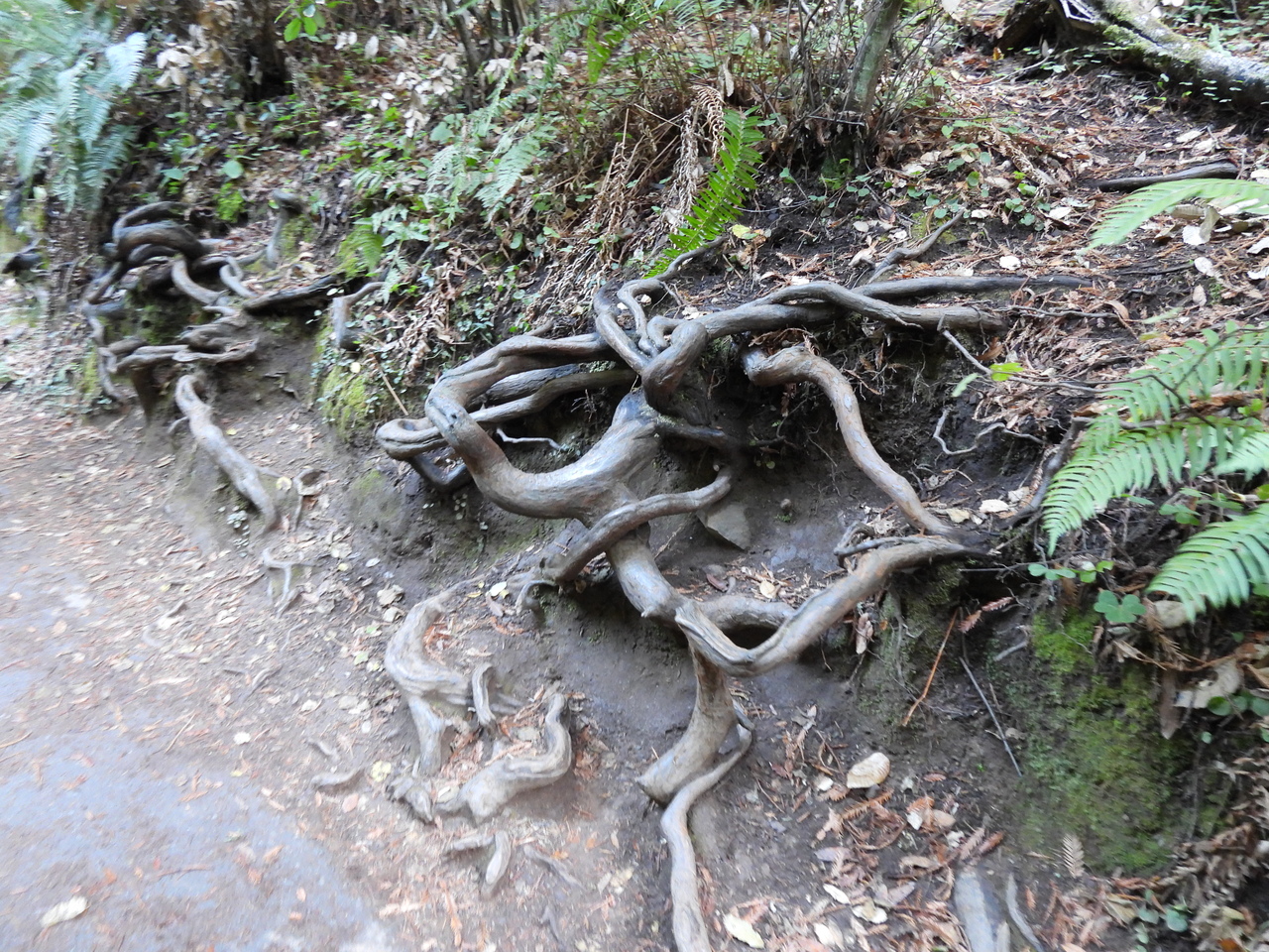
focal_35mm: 24
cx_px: 634
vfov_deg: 56.8
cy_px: 476
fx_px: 880
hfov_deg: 71.6
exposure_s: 1/8
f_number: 2.8
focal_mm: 4.3
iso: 720
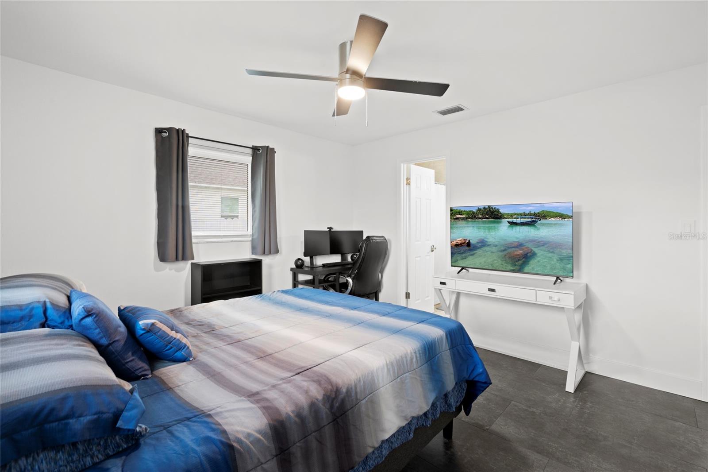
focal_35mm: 16
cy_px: 236
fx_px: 315
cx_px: 354
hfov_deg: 96.7
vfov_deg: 73.7
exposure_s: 1/2.5
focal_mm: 16
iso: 640
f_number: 9
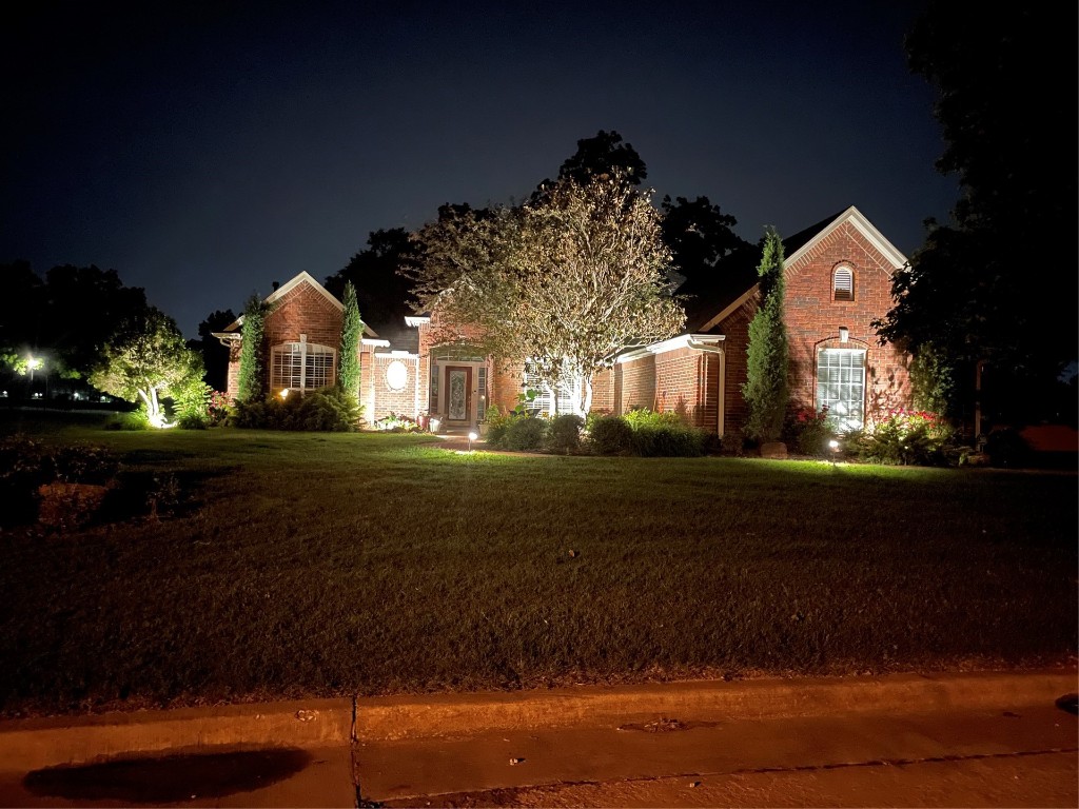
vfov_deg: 53.1
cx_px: 540
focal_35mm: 26
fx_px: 810
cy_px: 404
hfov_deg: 67.3
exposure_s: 1/4
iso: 1250
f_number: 1.6
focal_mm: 4.2
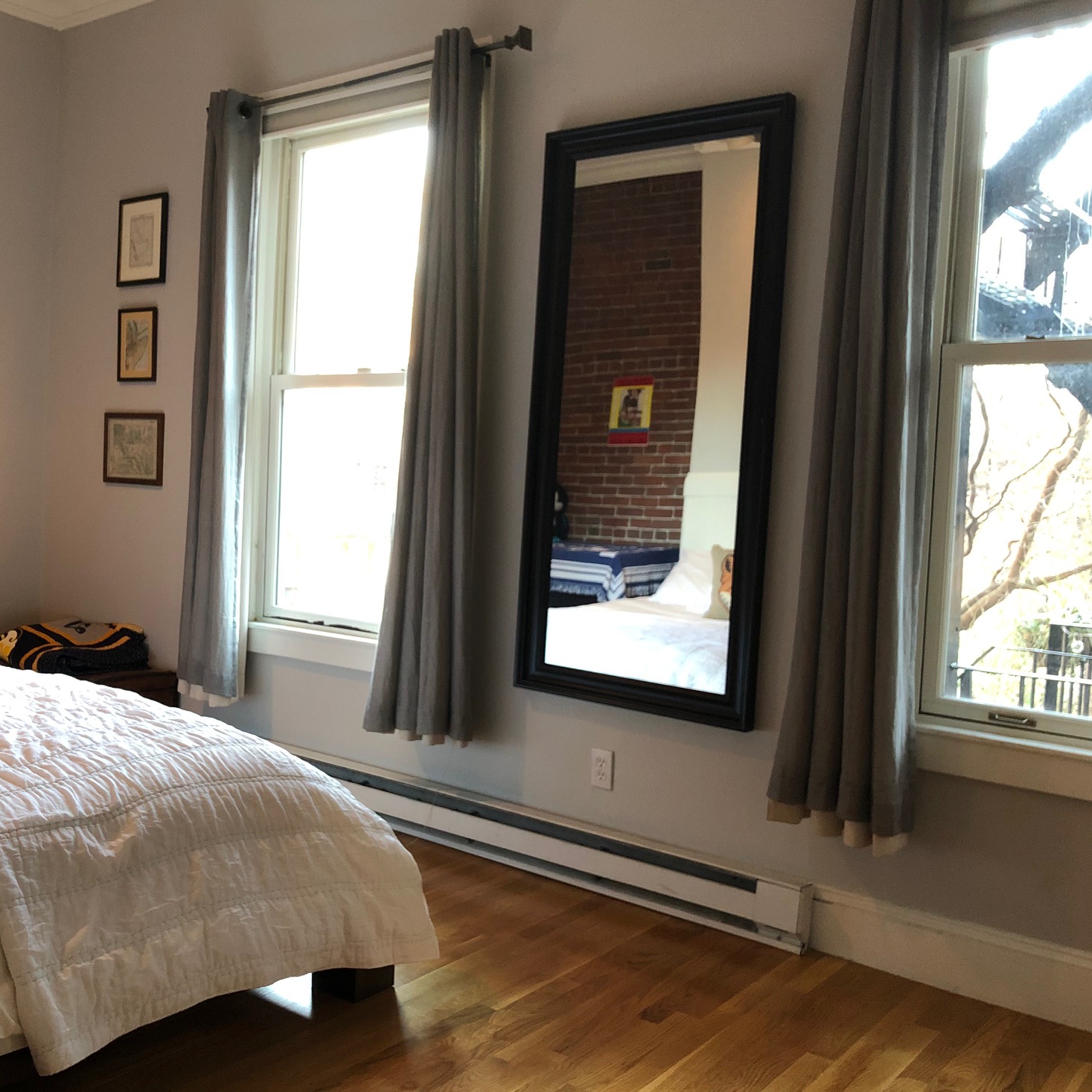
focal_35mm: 34
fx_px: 1213
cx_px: 348
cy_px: 543
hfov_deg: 47.5
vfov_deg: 48.5
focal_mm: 4
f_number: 1.8
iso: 64
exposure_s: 1/15
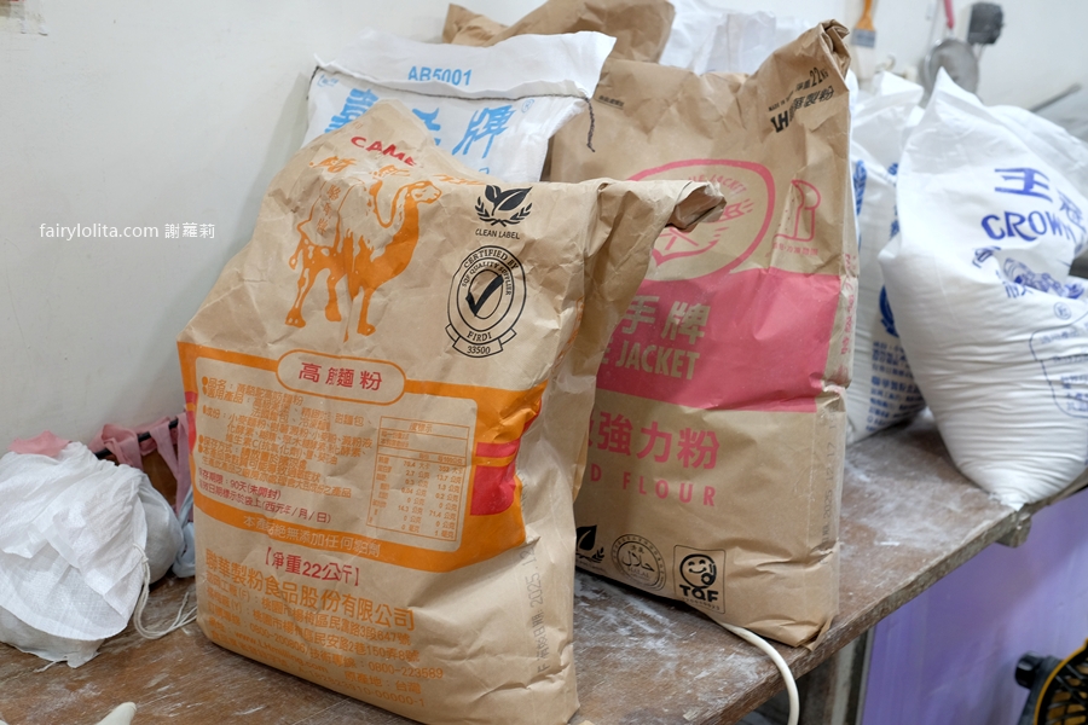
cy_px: 362
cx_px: 544
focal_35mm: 35
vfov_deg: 37.9
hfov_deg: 54.4
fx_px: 1058
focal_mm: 23
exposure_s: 1/34
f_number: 3.6
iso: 500
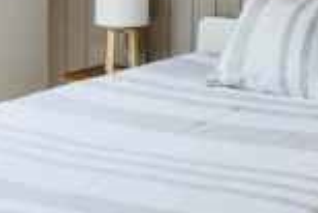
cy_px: -11
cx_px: 289
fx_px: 734
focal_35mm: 83
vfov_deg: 16.1
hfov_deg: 23.8
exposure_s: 1/250
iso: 800
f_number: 8
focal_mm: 16
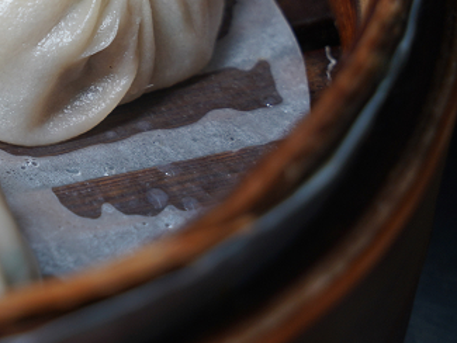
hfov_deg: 9.9
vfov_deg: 7.8
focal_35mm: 188
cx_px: -374
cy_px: -46
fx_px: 2483
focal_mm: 53
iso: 160
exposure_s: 1/60
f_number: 4
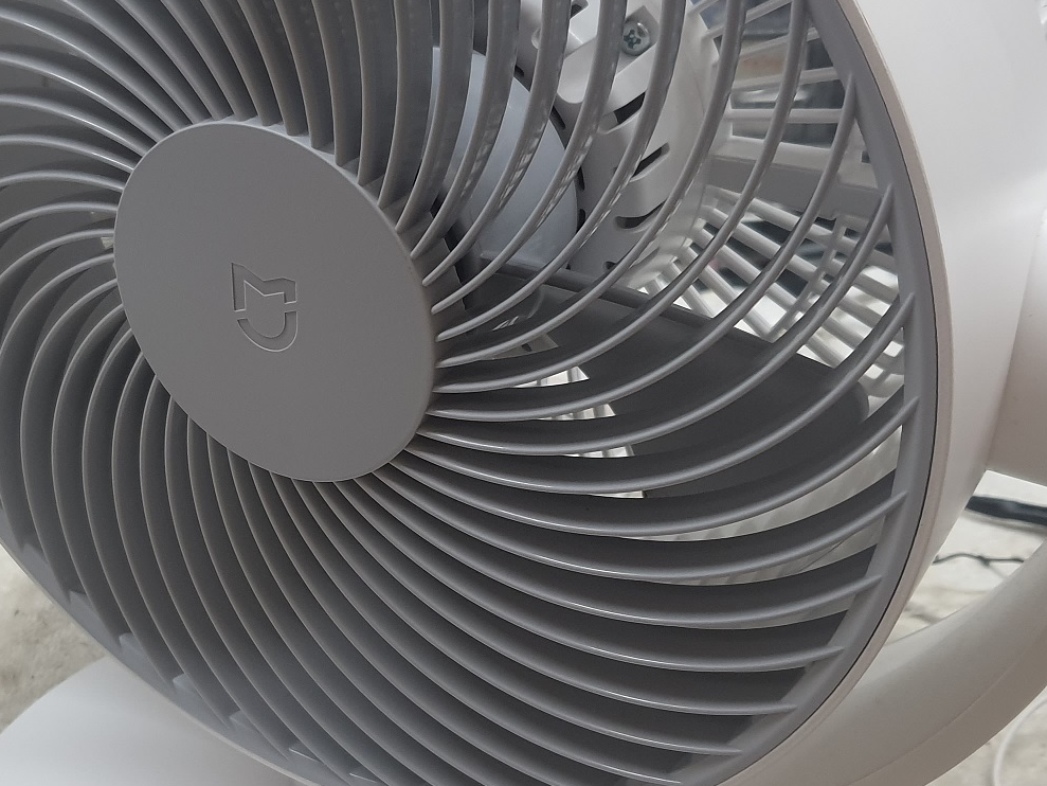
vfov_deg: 27.5
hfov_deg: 35.9
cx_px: 363
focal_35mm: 53
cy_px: 396
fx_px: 1603
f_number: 1.7
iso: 200
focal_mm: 4.32
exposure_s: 1/50
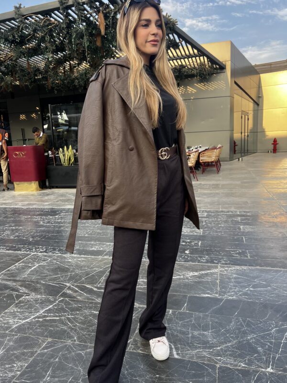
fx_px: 287
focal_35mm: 26
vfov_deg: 67.3
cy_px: 192
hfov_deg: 53.1
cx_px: 144
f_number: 1.5
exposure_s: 1/539
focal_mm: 5.7
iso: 50
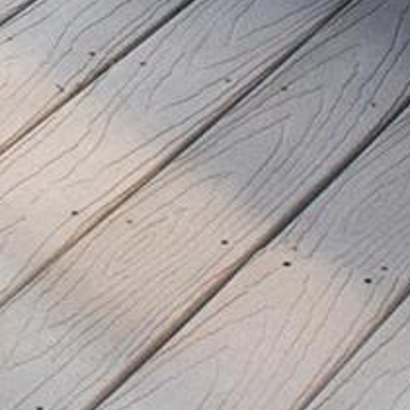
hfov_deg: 7.5
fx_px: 3122
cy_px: -519
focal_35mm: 233
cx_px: 78
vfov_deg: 7.1
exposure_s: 1/125
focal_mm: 24
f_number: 9
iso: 400
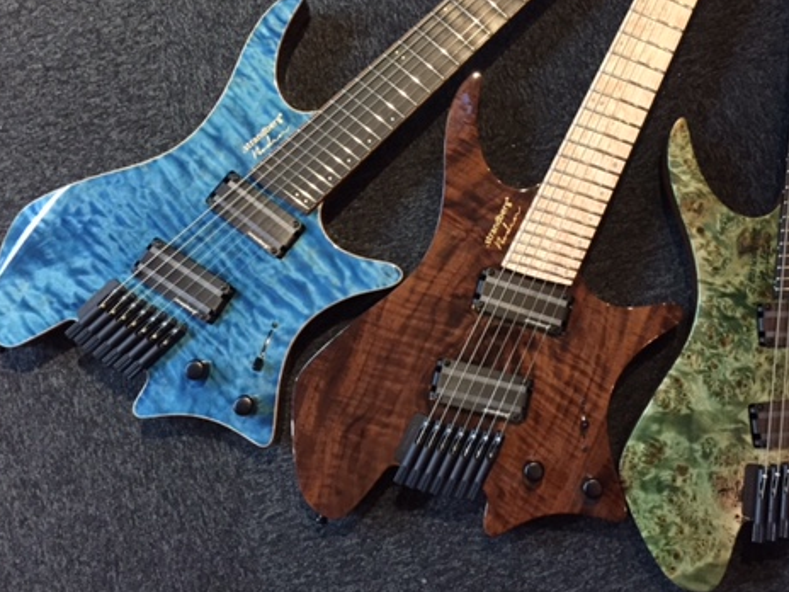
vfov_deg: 35.6
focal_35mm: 40
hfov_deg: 46.2
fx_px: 912
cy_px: 191
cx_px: 519
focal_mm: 4.15
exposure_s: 1/15
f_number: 2.2
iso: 320
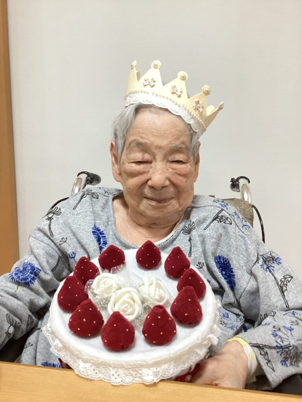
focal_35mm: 31
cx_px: 151
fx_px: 361
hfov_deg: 45.4
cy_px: 201
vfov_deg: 58.4
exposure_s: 1/25
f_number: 2.4
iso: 320
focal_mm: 3.3
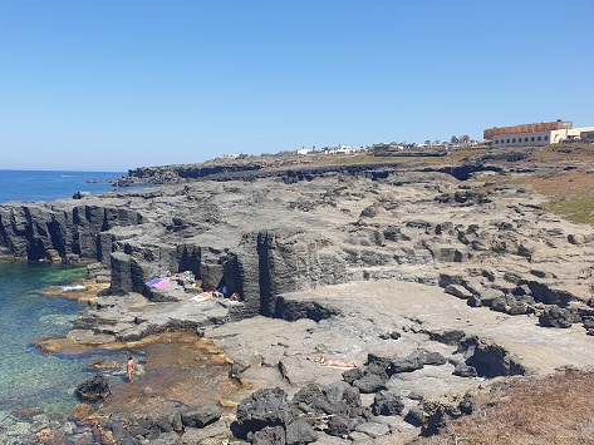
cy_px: 224
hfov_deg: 54.6
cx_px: 219
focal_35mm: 33
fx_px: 566
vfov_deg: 43.0
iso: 50
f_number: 2.4
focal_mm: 4.3
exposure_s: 1/1205
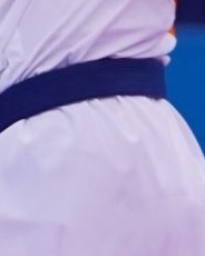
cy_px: 93
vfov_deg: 0.9
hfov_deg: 0.7
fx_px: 15782
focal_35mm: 2081
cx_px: 57
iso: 1250
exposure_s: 1/1000
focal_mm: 189
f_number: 2.8
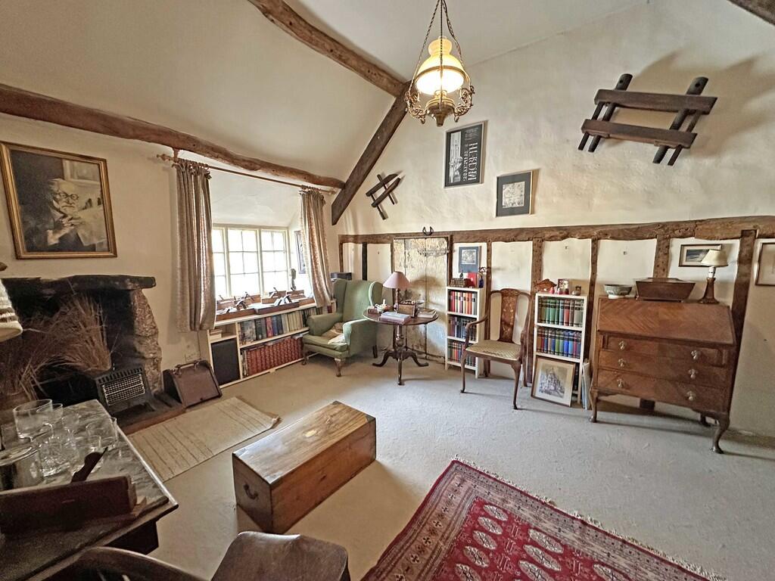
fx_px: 313
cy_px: 290
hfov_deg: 102.1
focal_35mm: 14
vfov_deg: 85.7
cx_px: 388
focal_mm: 2.22
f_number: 2.2
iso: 500
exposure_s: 1/50
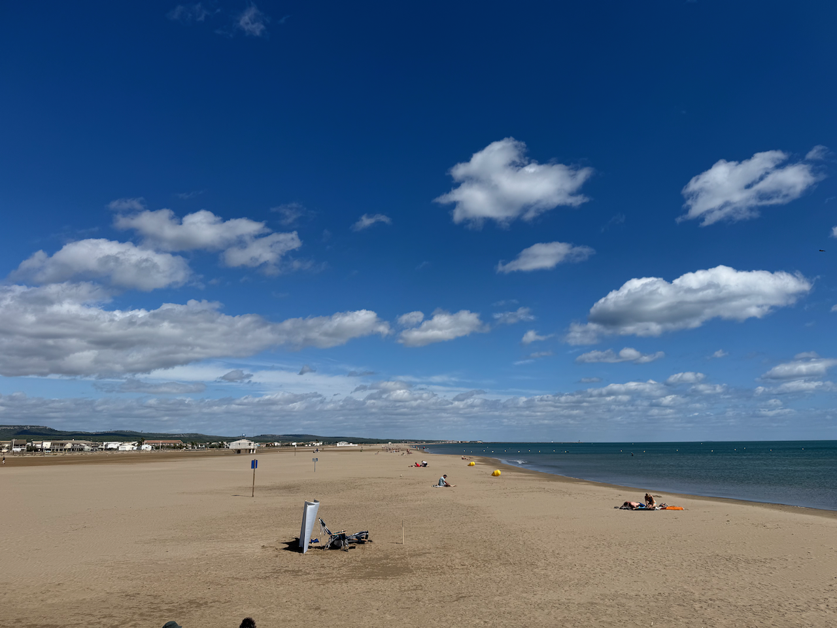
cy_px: 314
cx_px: 418
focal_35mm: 24
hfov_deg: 71.6
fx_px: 580
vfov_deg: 56.8
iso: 80
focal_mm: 6.76
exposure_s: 1/10417
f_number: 1.78
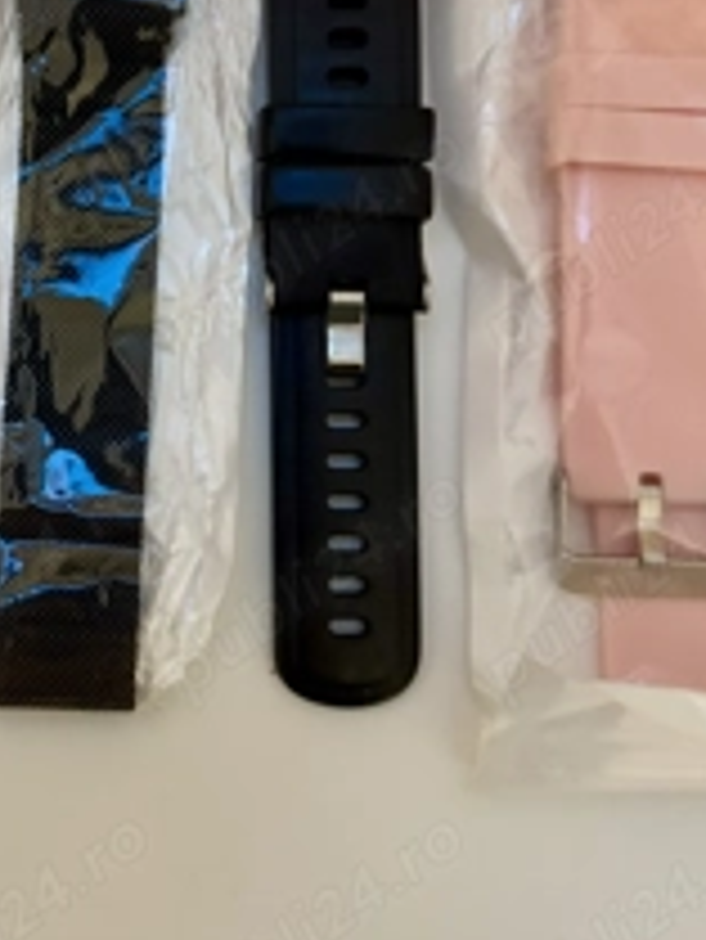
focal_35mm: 46
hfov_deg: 30.9
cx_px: 157
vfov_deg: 40.7
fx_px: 1250
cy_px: 315
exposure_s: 1/33
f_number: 1.78
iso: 800
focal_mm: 6.76
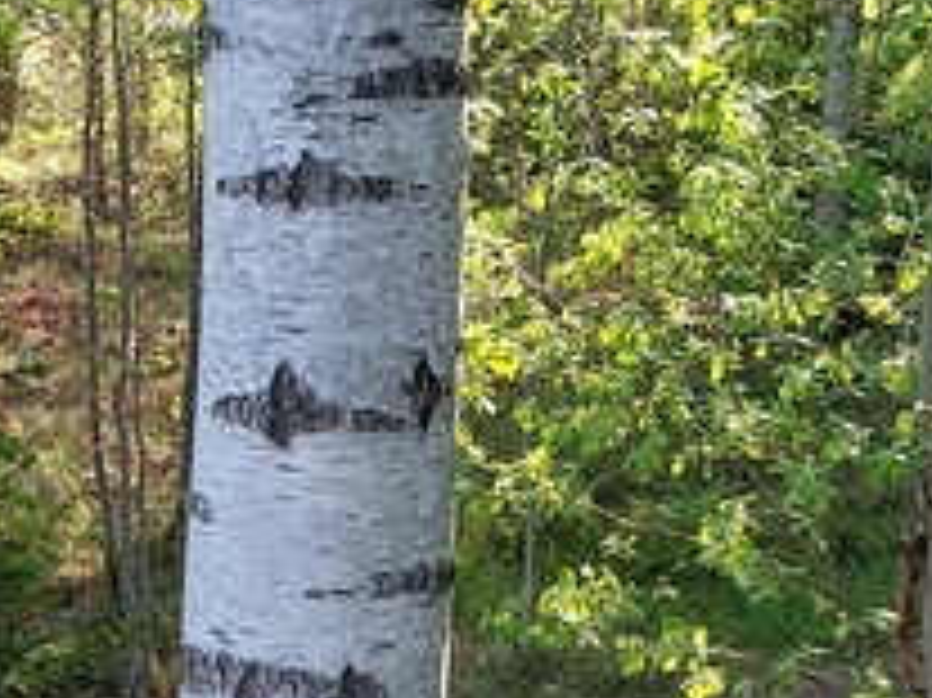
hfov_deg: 16.9
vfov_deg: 12.7
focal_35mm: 116
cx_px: 275
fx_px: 3121
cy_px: 216
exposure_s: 1/204
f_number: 1.8
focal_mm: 5.23
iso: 25
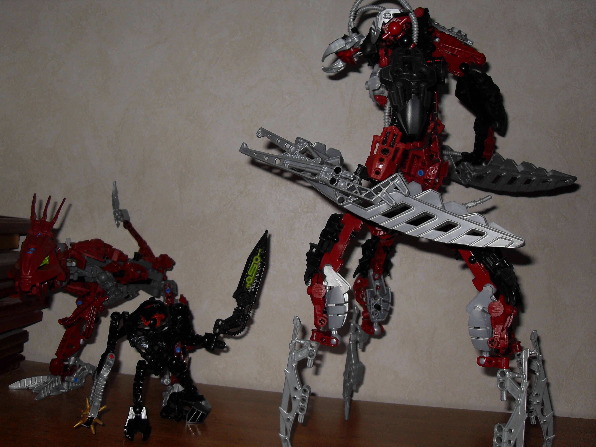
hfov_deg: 50.1
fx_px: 637
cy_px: 224
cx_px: 298
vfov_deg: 38.7
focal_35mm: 37
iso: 100
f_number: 8.9
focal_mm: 6.3
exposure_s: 1/20
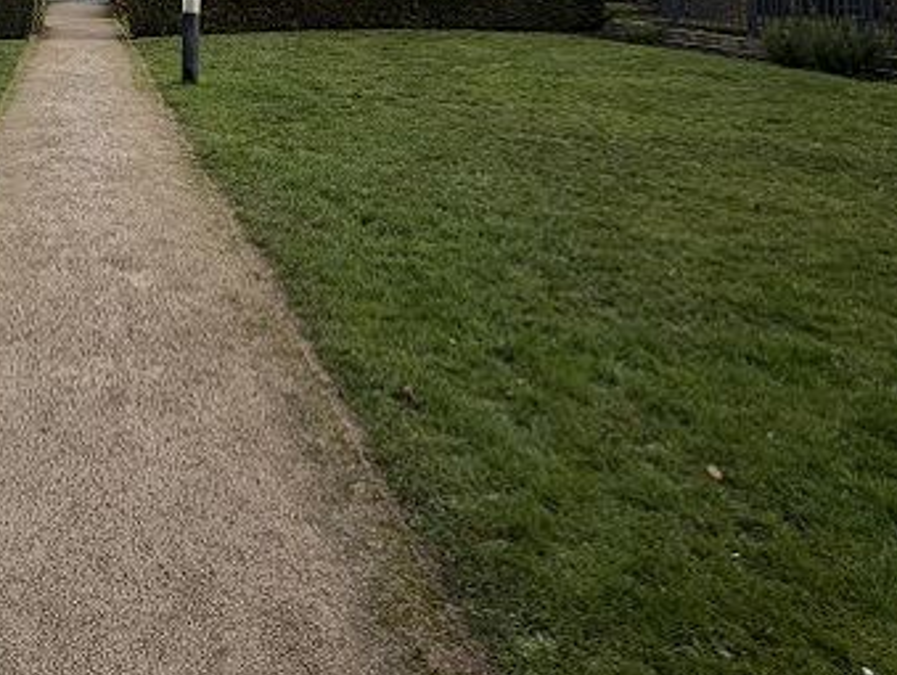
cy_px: -48
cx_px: 90
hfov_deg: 49.3
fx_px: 856
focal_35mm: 33
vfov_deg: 37.0
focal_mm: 2.22
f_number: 2.2
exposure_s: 1/502
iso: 40
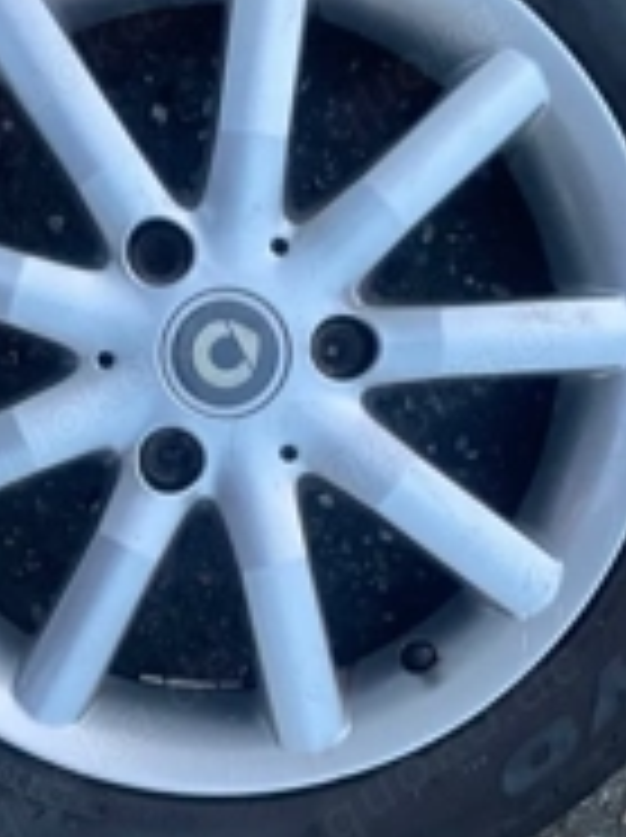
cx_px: 203
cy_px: 441
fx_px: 1353
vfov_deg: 34.4
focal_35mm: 56
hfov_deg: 25.9
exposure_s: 1/40
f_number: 1.6
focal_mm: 4.2
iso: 640
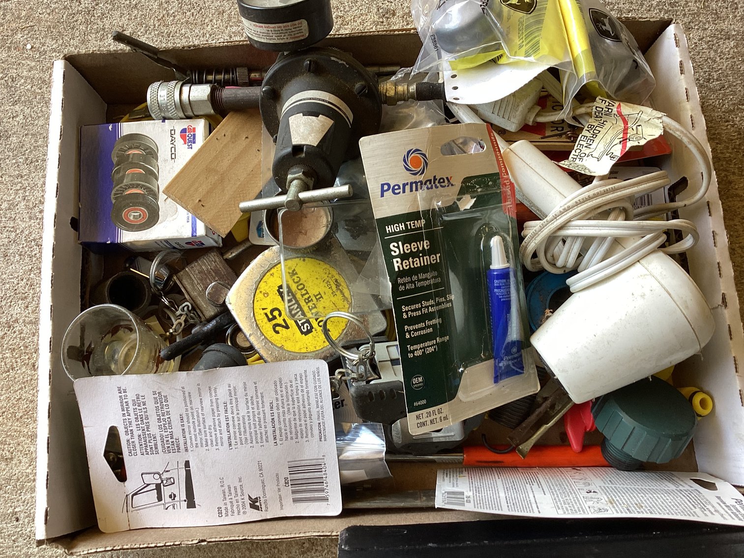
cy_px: 279
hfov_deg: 58.3
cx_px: 372
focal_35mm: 31
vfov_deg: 45.4
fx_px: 666
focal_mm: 3.3
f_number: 2.4
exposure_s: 1/50
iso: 50
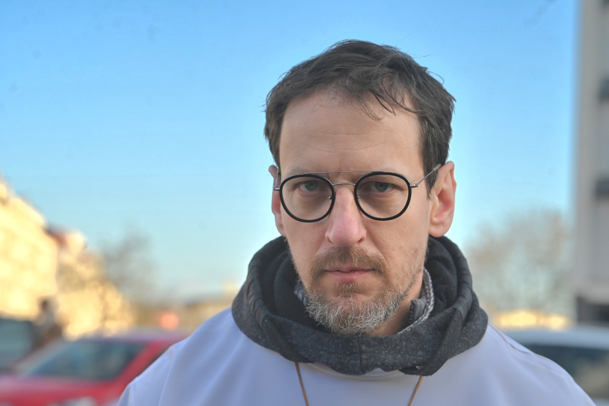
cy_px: 203
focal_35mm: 85
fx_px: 1438
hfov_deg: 23.9
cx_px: 304
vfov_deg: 16.1
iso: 100
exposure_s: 1/400
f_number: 5.6
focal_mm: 85
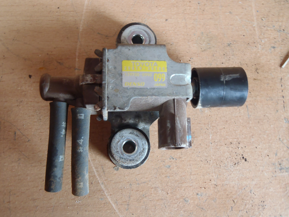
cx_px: 144
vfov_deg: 38.7
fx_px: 309
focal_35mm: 37
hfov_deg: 50.1
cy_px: 108
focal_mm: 6.64
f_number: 4.7
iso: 200
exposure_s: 1/5
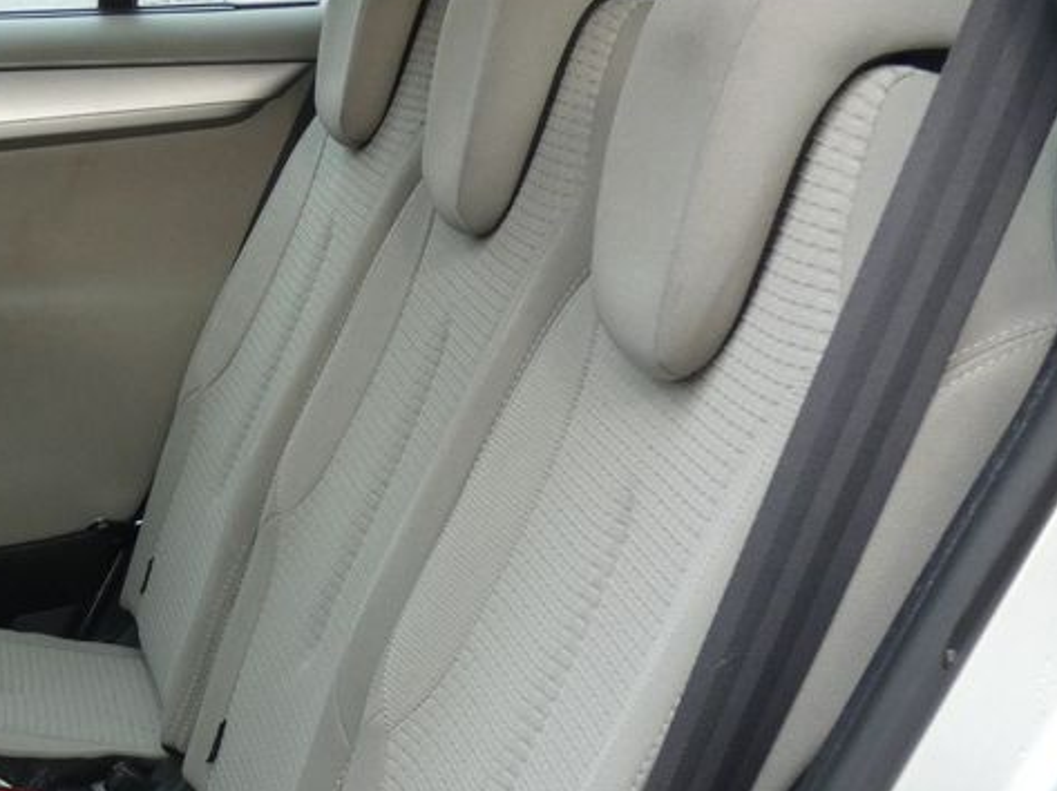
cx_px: 9
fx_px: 3173
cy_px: 617
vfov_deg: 14.1
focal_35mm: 104
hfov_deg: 18.4
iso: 200
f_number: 3.8
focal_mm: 8.6
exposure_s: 1/80
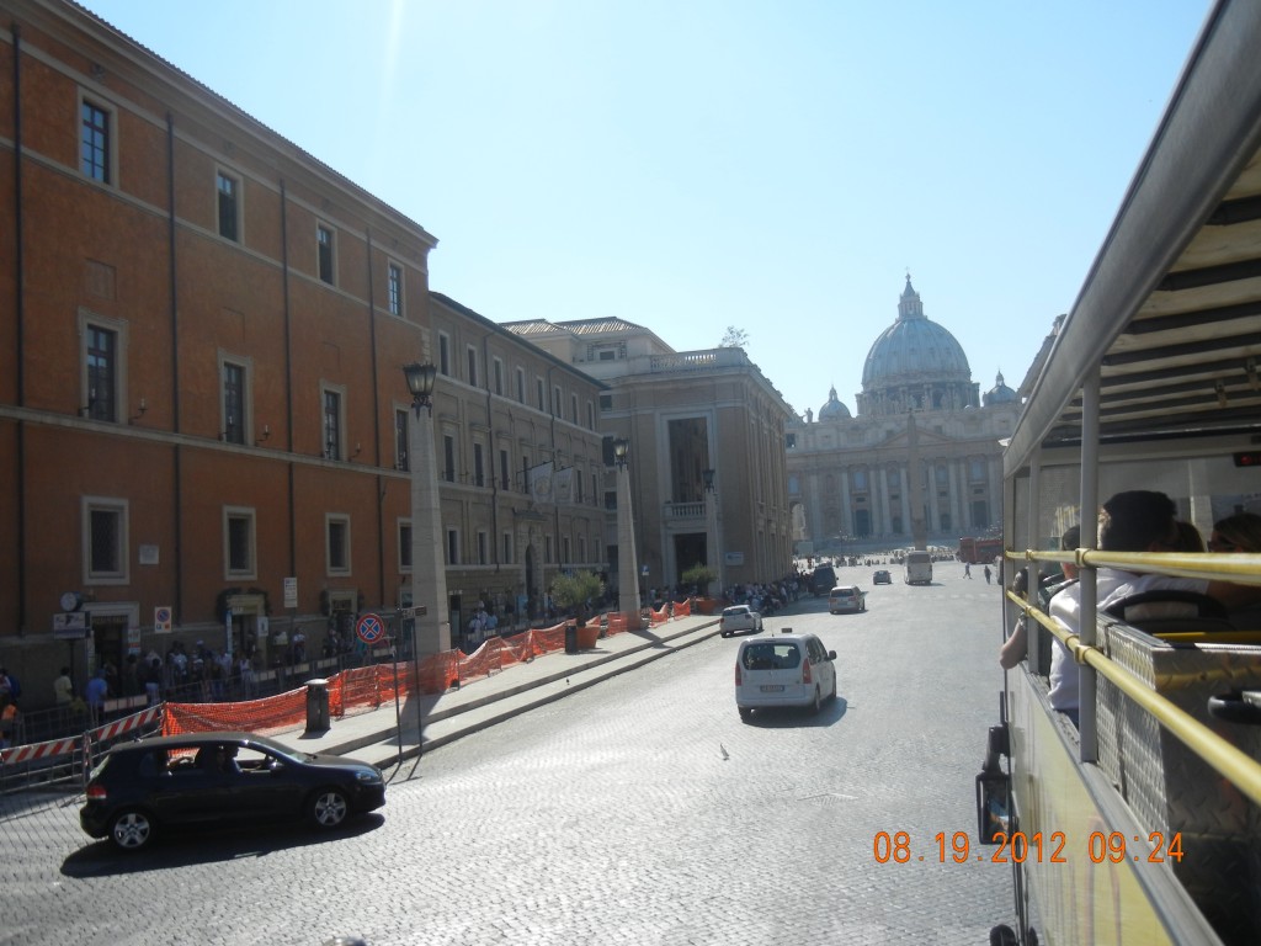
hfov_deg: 54.0
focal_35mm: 34
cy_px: 473
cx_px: 630
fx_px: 1239
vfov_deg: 41.8
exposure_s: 1/412
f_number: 7.2
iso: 160
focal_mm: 6.2
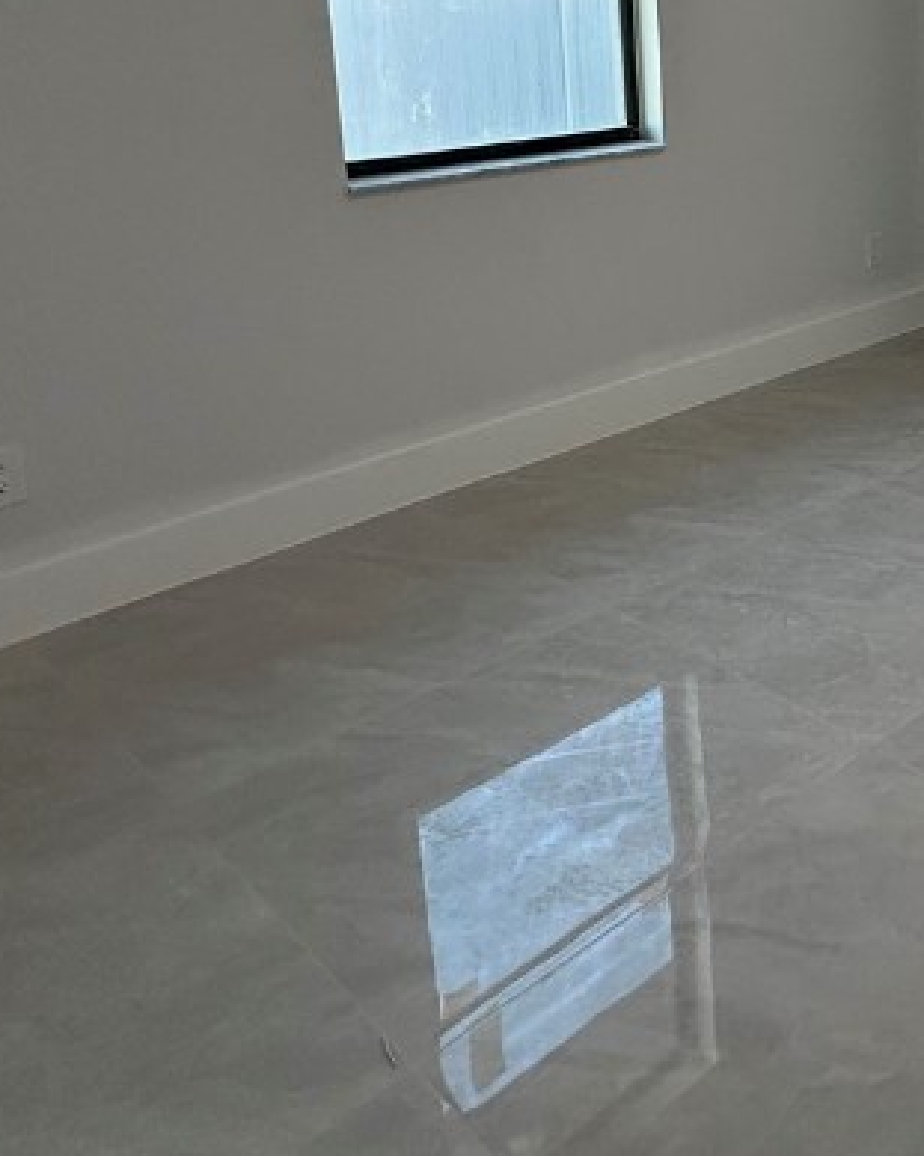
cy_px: 181
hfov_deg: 34.6
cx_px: 1049
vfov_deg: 46.7
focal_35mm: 36
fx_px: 1231
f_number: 2.2
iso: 125
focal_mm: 2.22
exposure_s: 1/120
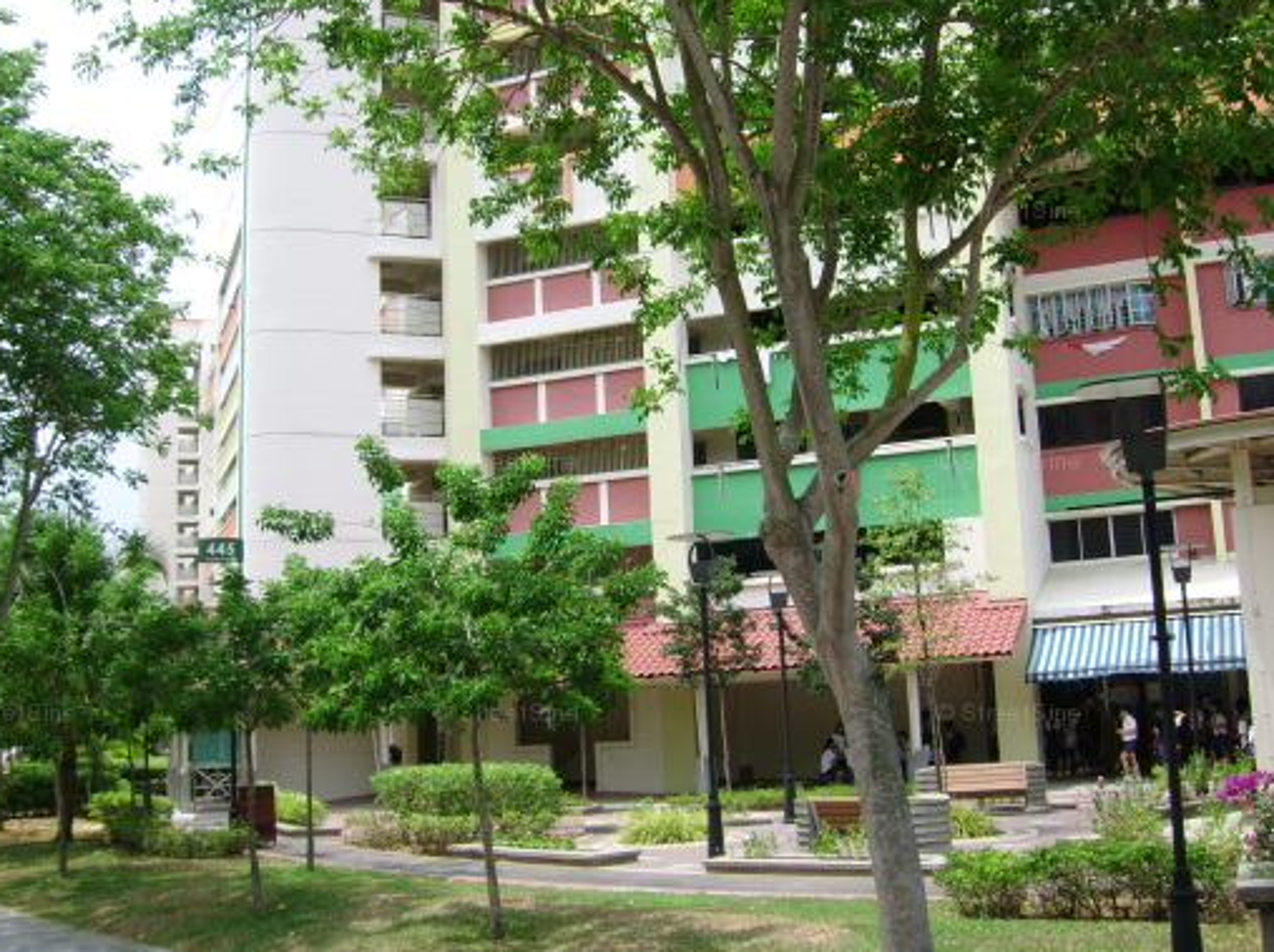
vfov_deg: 37.6
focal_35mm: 38
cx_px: 621
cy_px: 465
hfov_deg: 49.0
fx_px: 1397
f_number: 5.8
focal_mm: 5.95
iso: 50
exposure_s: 1/229
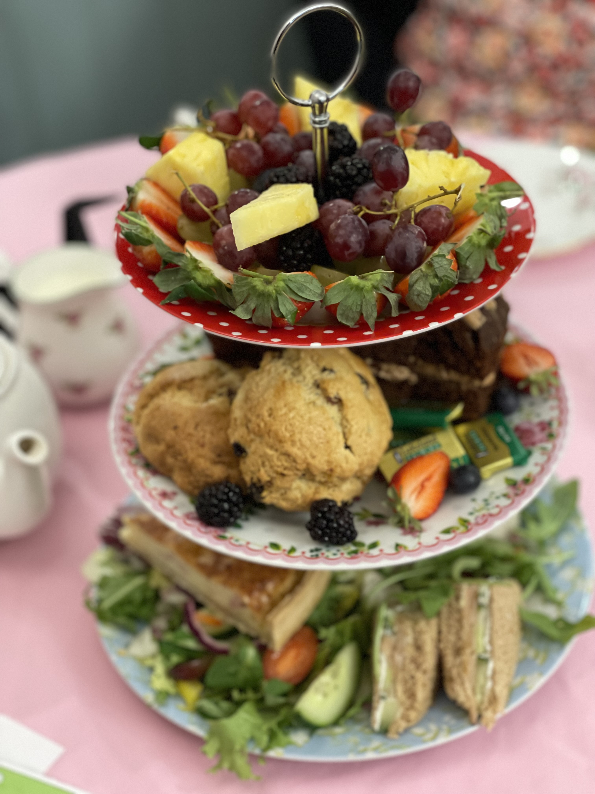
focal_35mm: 64
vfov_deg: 30.3
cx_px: 298
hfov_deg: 22.9
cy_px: 397
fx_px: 1467
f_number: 2.2
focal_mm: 7.5
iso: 320
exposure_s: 1/25
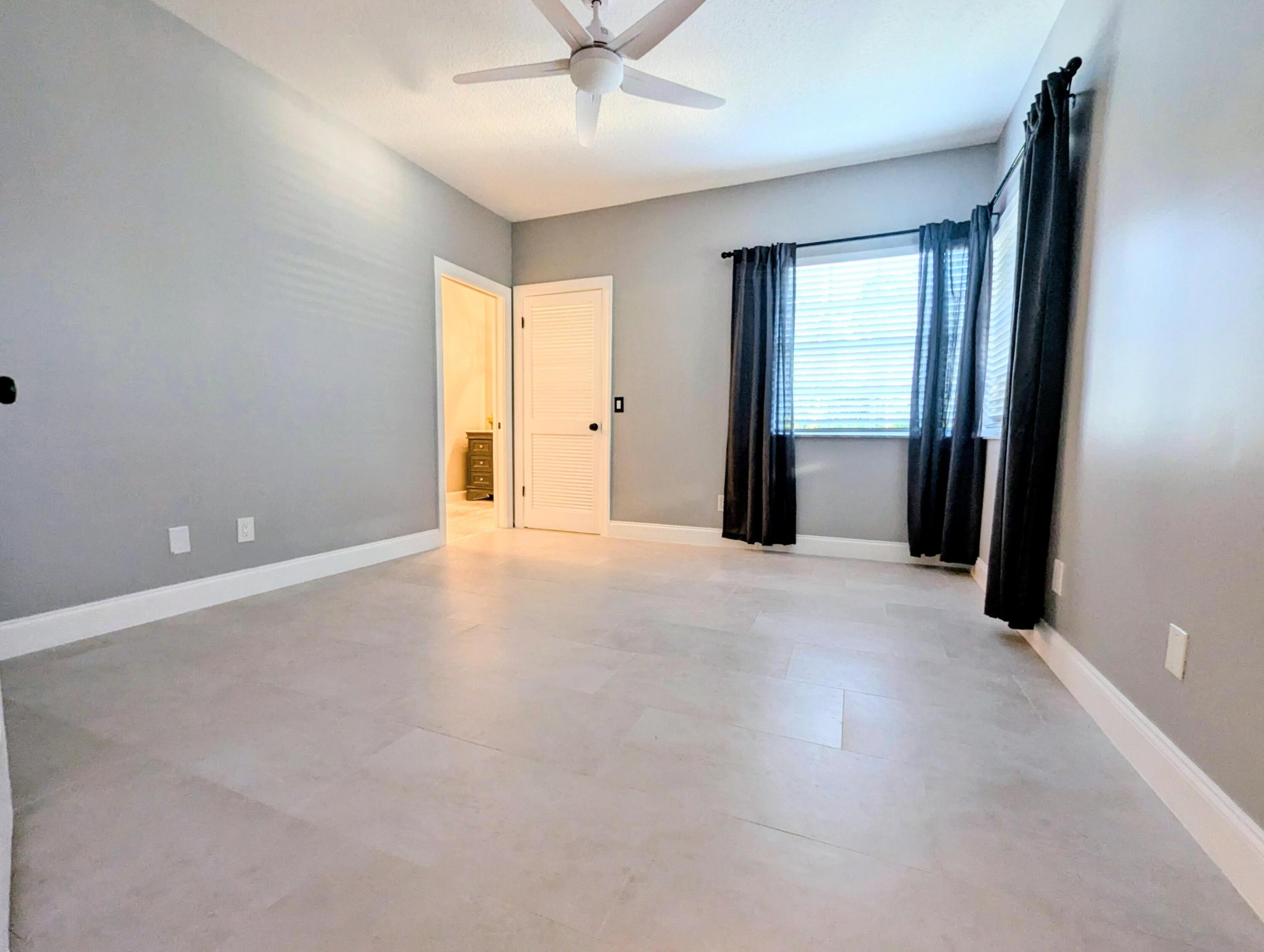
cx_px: 632
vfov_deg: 90.1
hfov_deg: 106.1
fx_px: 475
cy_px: 476
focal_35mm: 13
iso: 201
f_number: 2.2
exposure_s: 1/60
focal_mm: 1.95
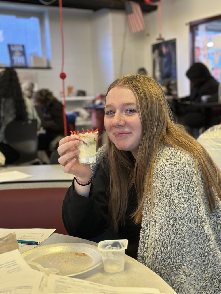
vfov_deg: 39.7
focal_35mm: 48
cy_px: 147
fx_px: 409
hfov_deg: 30.3
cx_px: 110
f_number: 1.78
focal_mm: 6.86
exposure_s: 1/60
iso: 250
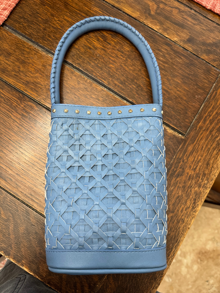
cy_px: 146
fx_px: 203
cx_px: 110
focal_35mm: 24
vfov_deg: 71.6
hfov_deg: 56.8
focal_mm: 6.76
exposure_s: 1/60
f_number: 1.78
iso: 400
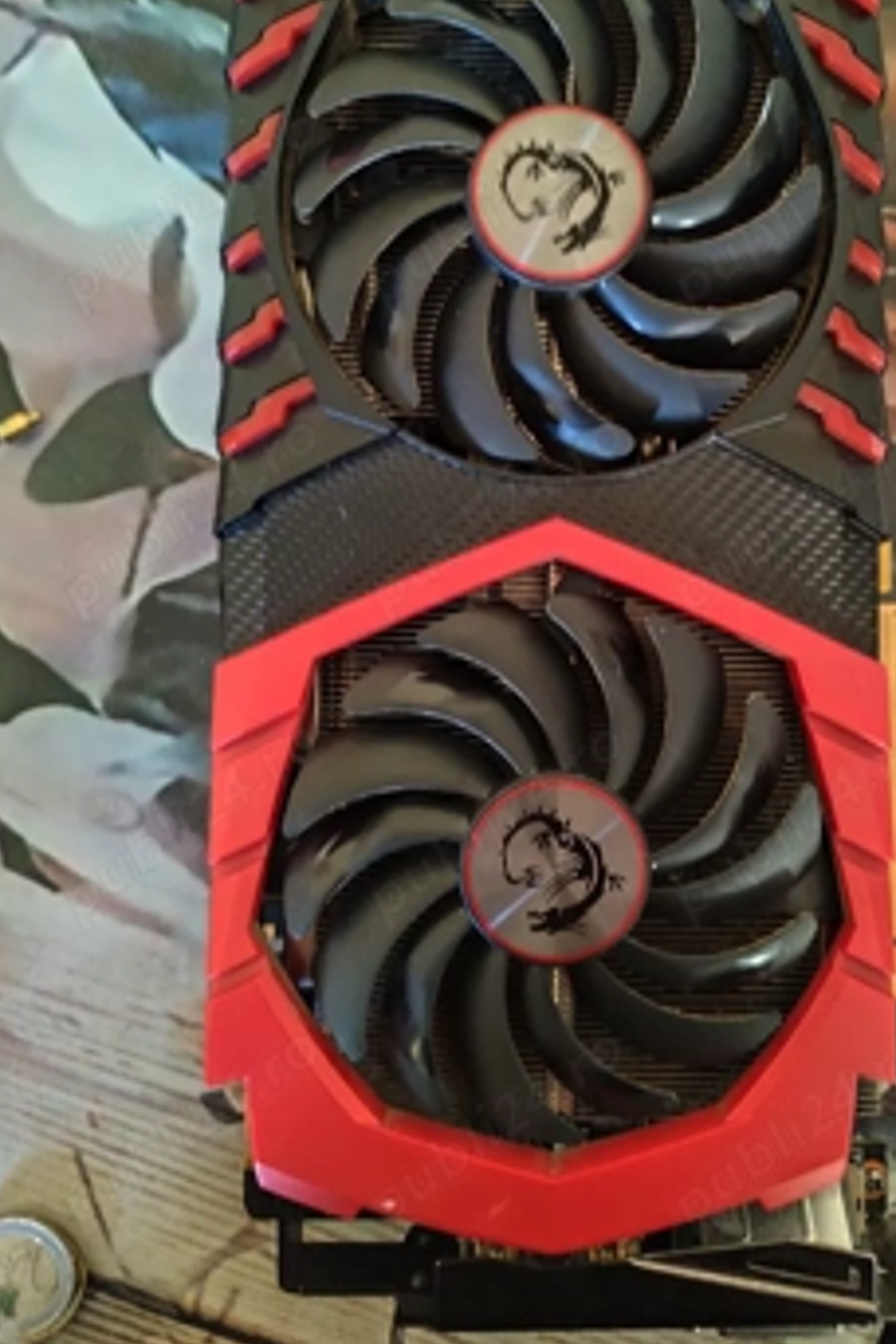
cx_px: 574
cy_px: 562
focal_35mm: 28
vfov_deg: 65.1
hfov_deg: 45.9
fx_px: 1045
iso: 4000
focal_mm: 6.19
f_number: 1.65
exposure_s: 1/15.2
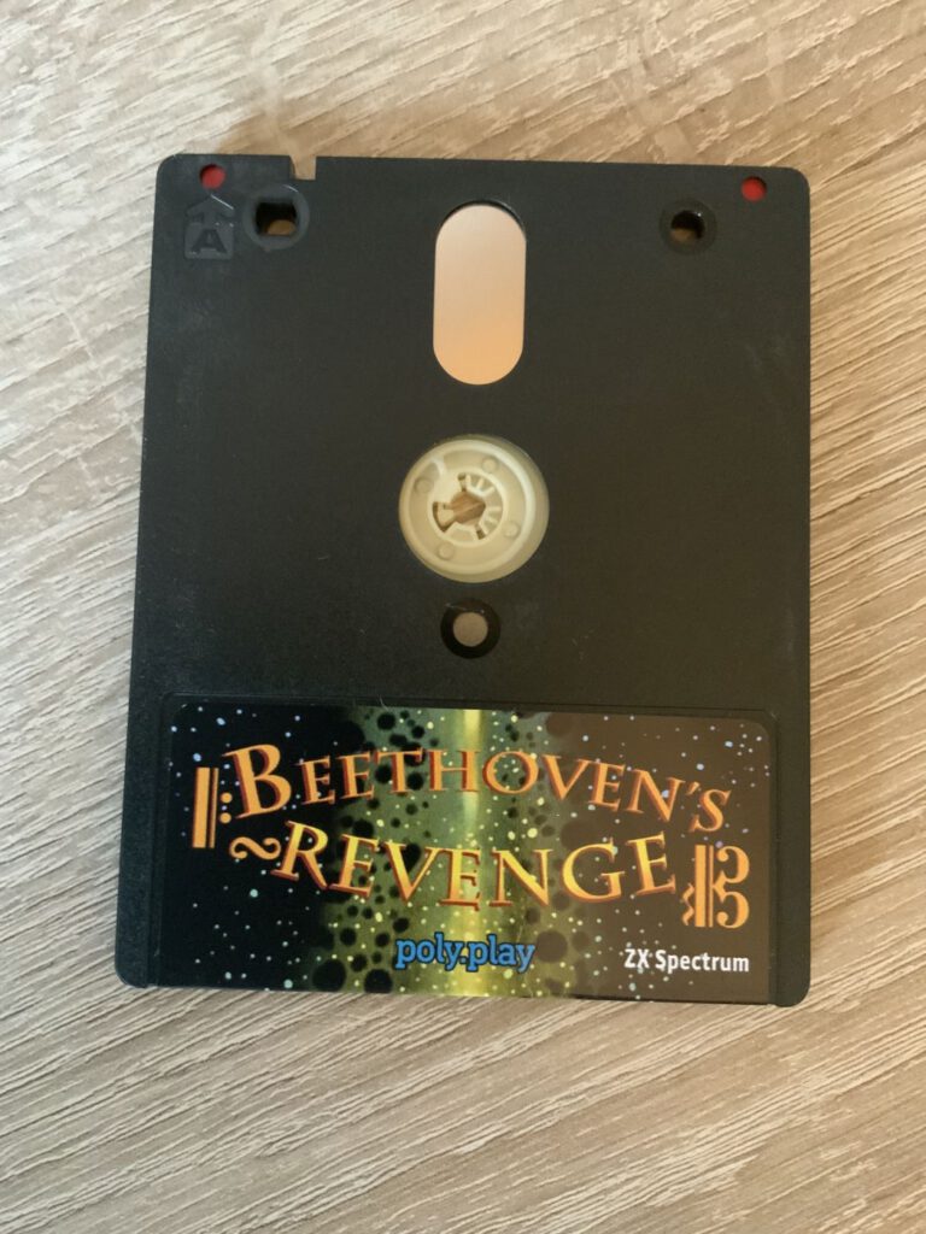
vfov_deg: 61.7
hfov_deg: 48.2
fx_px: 1034
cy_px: 617
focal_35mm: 29
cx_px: 463
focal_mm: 3
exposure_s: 1/30
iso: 500
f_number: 1.8
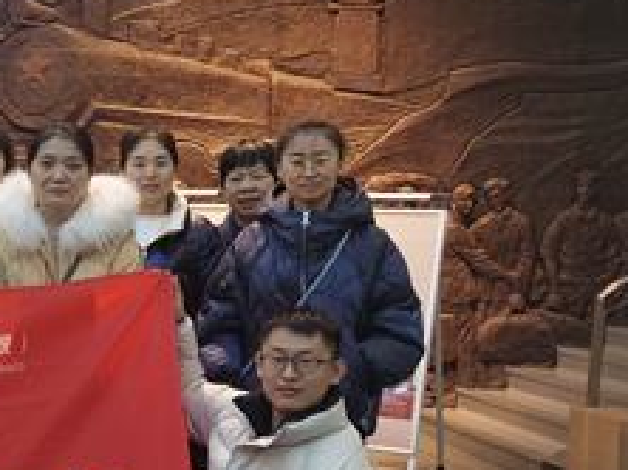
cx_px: -192
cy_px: 277
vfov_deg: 20.1
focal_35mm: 73
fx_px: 1323
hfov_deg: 23.5
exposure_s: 1/100
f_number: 1.6
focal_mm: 5.56
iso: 200
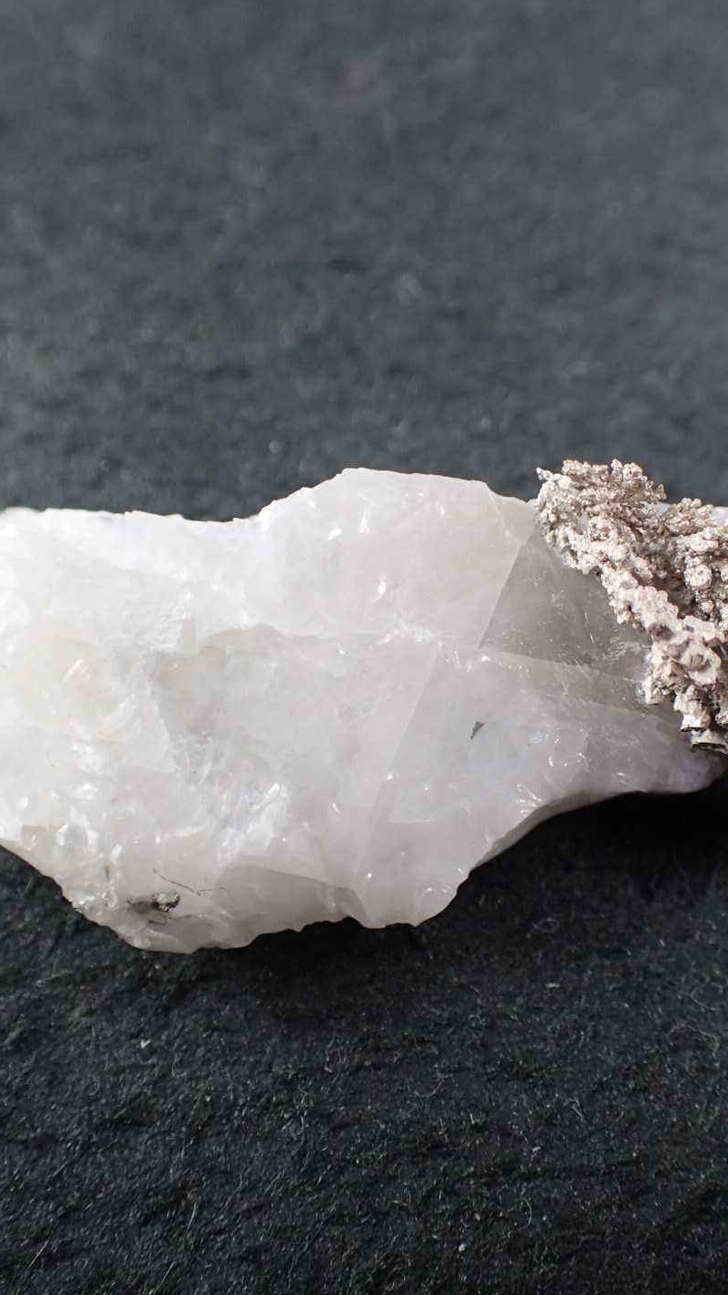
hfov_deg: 27.0
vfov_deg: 46.4
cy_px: 643
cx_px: 459
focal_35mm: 44
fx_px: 1510
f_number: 2.3
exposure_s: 1/125
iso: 125
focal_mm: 5.5
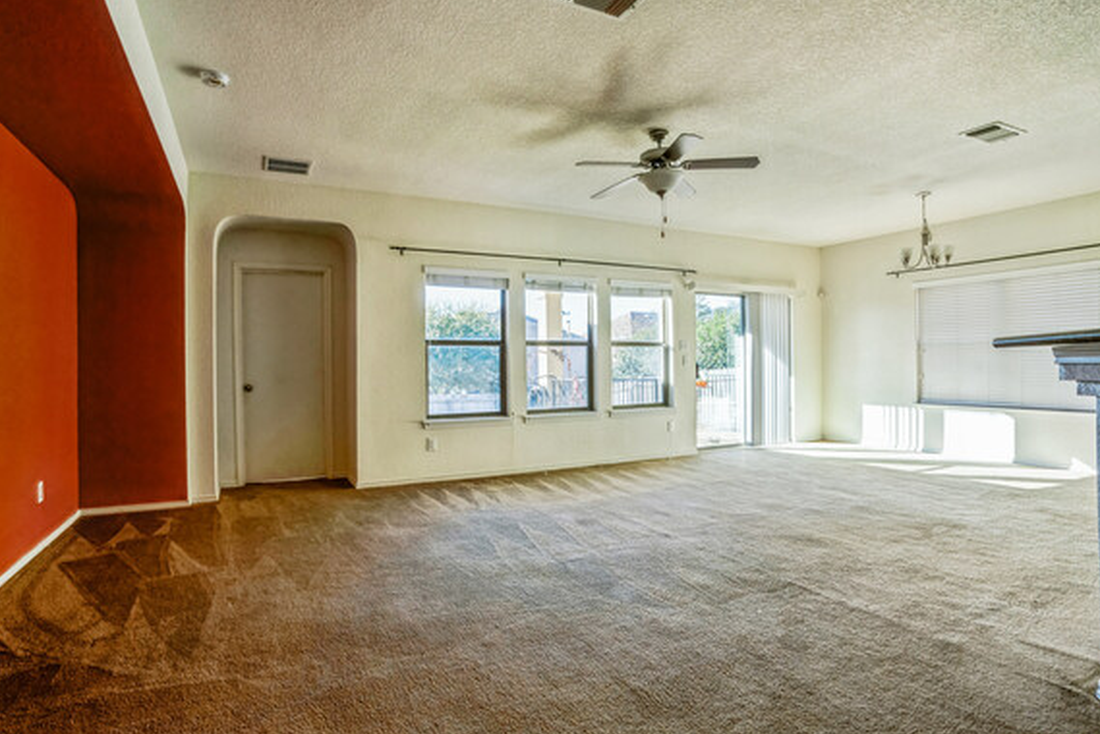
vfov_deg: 67.4
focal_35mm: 18
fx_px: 550
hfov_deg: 89.9
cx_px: 526
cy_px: 366
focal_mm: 16
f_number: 8
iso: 250
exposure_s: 1/80
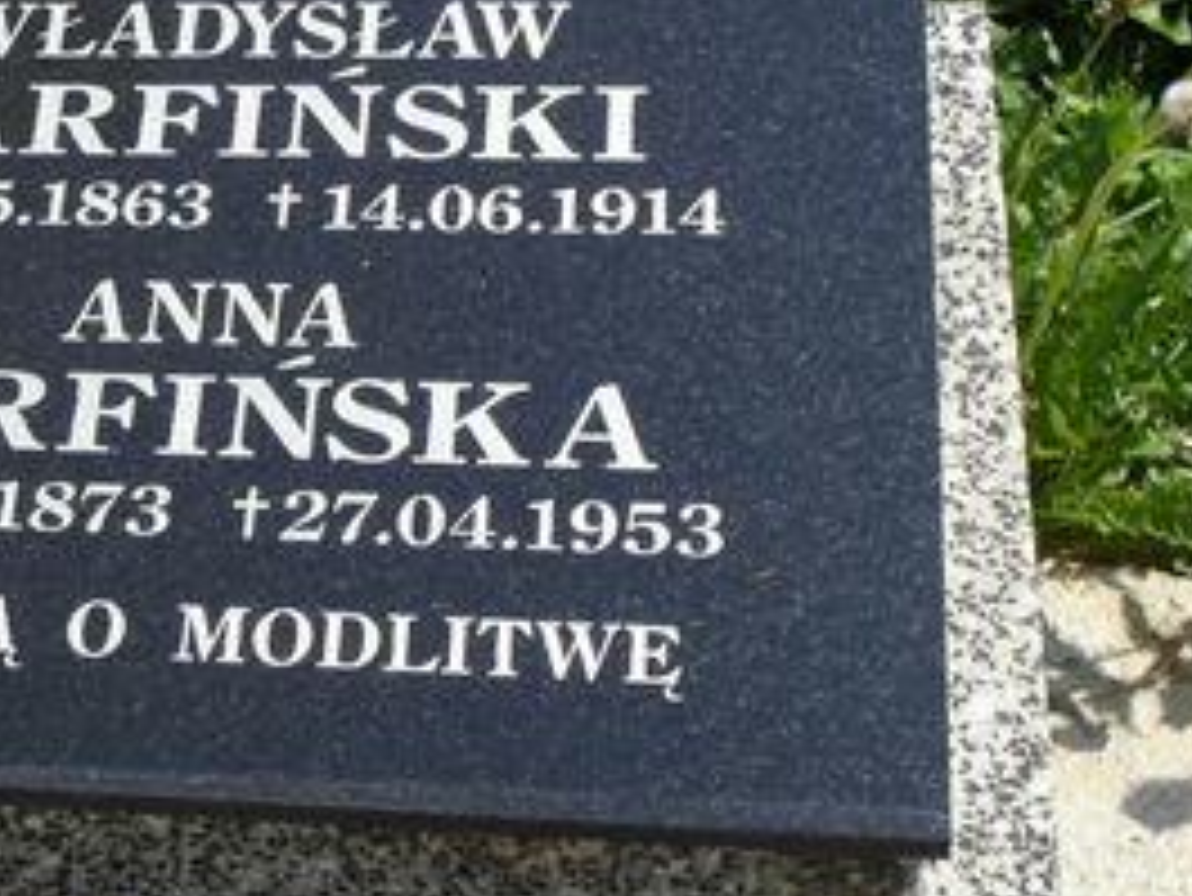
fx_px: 2997
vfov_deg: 16.9
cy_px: 306
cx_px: -76
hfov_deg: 21.5
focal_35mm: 87
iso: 80
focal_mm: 7.8
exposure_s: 1/500
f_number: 4.2
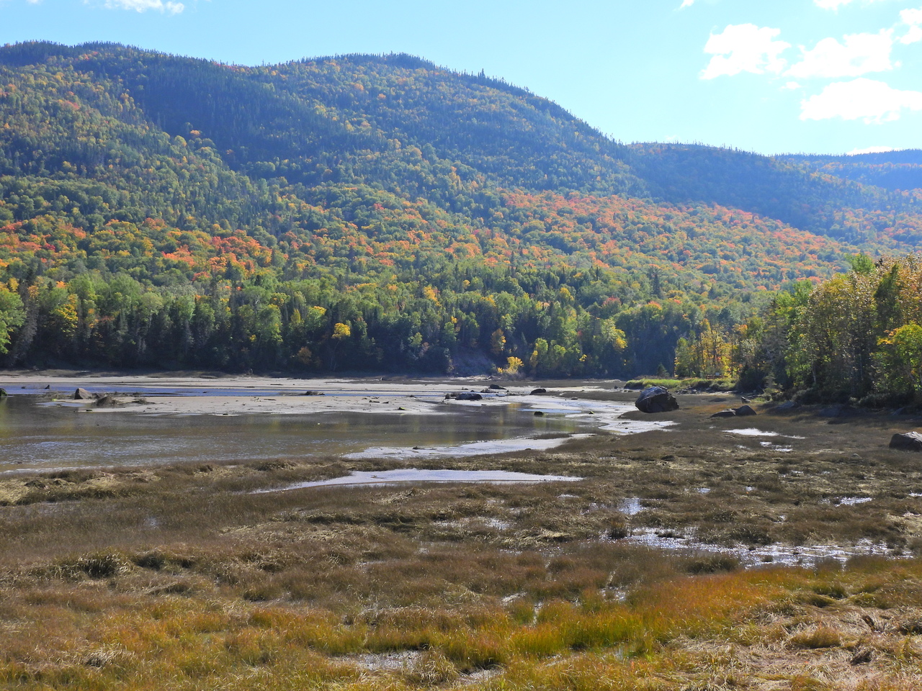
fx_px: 1252
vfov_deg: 30.9
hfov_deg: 40.4
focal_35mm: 47
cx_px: 461
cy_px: 346
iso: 100
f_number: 6.3
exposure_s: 1/320
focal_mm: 8.4
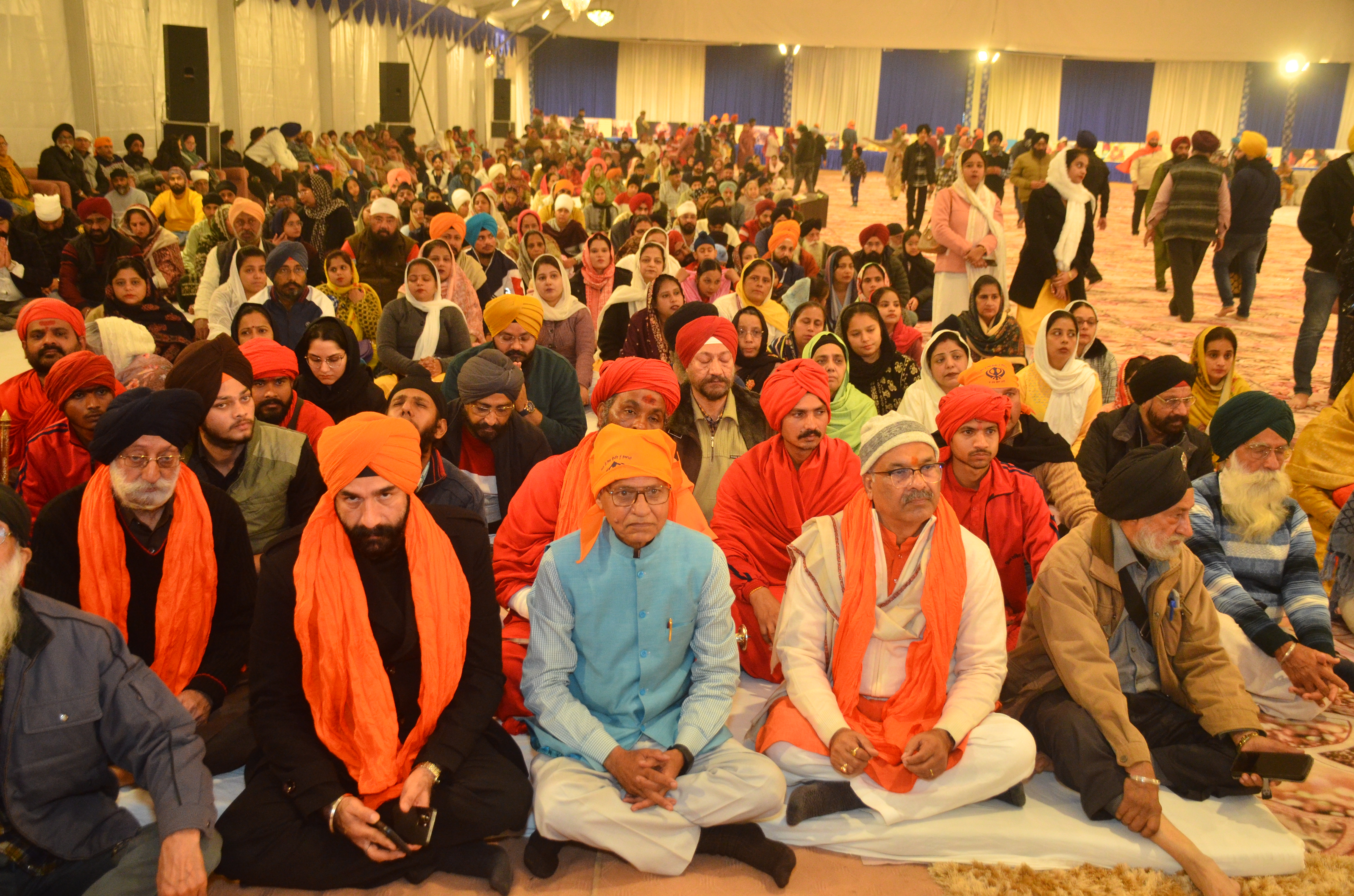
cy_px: 448
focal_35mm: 39
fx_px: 1464
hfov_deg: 49.6
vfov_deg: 34.1
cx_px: 677
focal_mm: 26
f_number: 4
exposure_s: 1/125
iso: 800
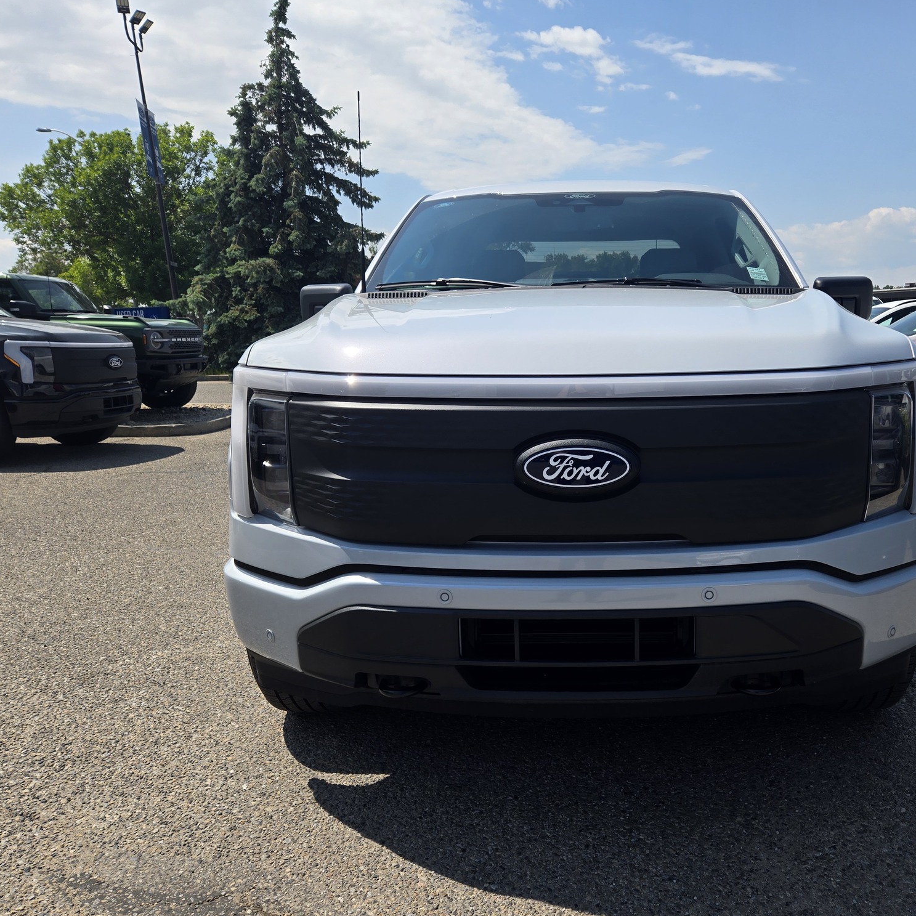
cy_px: 471
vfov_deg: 57.3
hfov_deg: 56.6
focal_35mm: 28
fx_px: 838
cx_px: 577
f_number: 1.8
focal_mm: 5.4
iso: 25
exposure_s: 1/2436
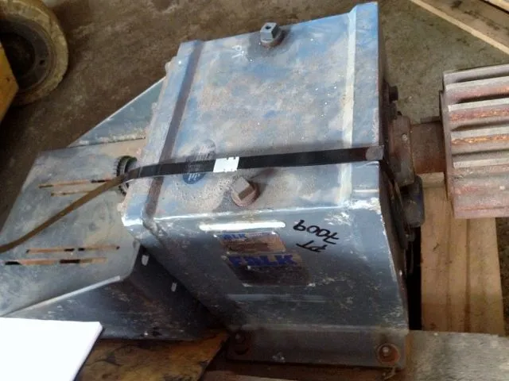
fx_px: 515
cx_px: 254
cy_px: 190
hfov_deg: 52.6
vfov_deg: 40.7
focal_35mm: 35
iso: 400
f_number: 2.4
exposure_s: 1/17
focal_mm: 4.28
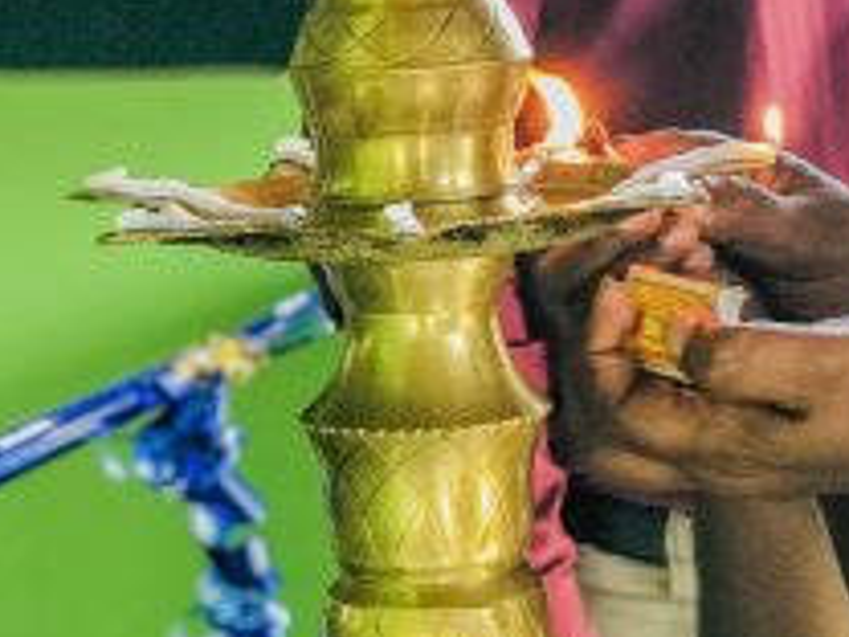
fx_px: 3581
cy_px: 176
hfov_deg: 13.2
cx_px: 949
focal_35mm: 146
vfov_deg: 10.1
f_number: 2.8
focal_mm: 6.6
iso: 250
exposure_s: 1/60
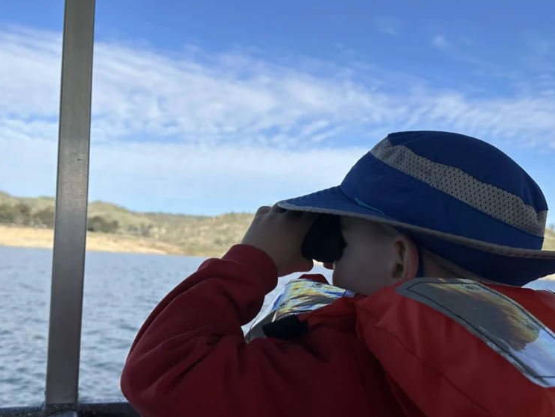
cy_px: 224
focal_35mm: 33
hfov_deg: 55.0
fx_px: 529
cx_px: 229
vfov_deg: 42.9
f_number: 1.78
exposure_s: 1/4762
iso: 80
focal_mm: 6.86
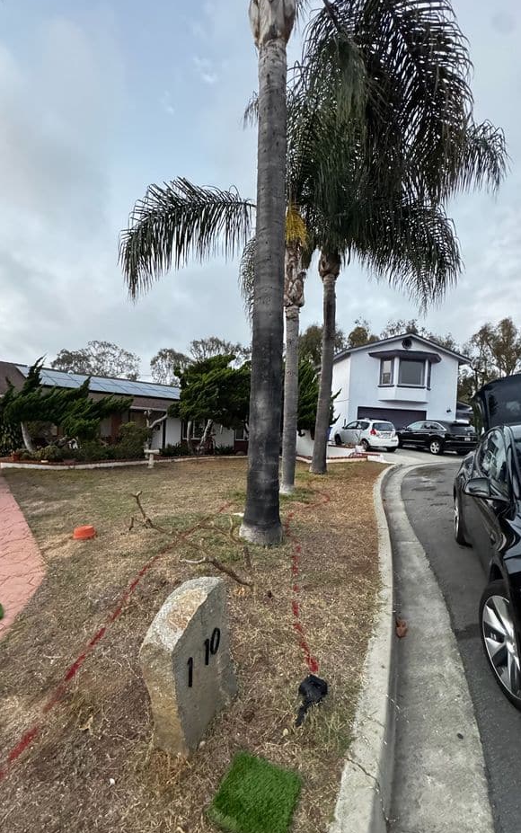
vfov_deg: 97.7
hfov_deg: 71.3
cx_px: 250
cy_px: 445
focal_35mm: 16
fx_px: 363
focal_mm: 2.22
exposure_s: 1/60
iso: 1250
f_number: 2.2
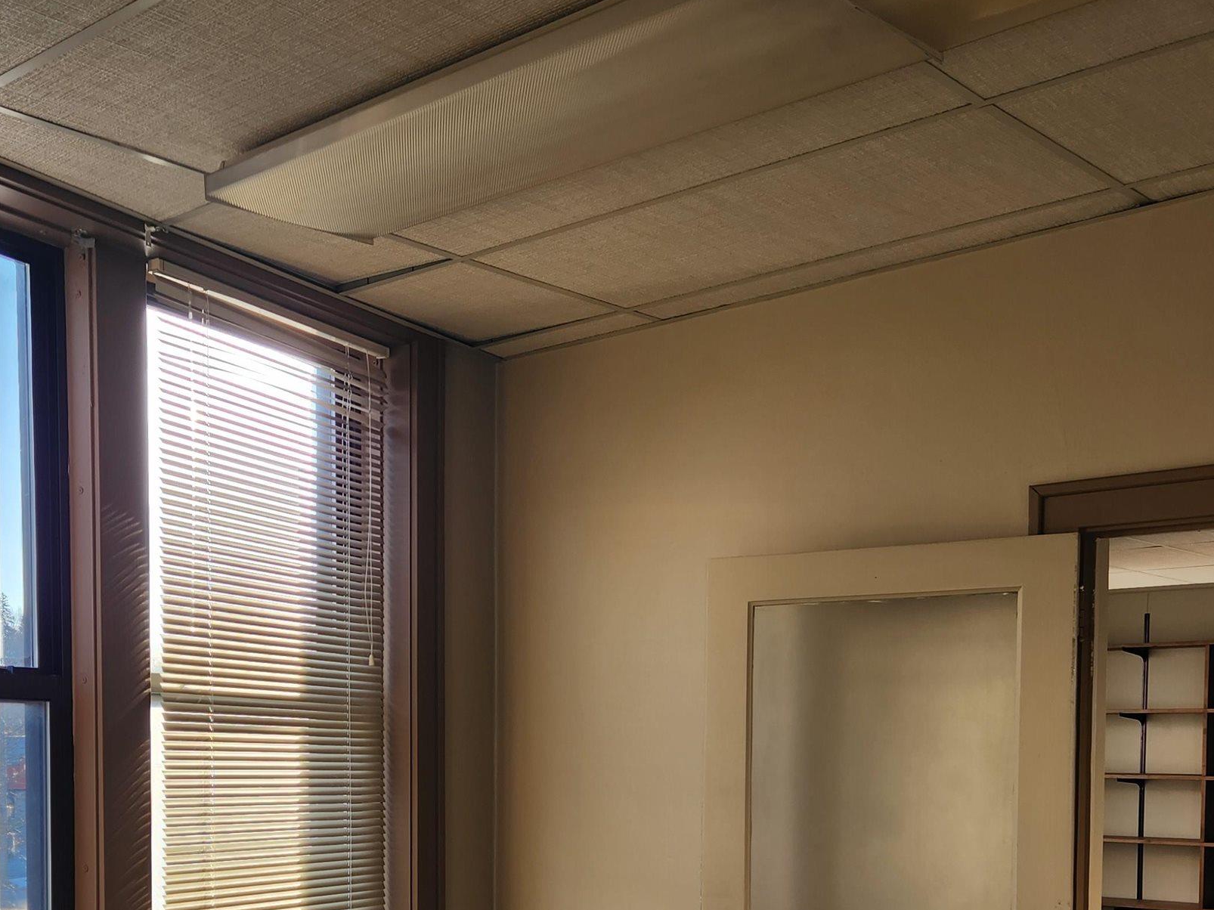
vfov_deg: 31.2
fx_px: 1543
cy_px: 831
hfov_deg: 42.4
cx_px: 409
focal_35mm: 44
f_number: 1.8
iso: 20
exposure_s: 1/180
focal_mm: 5.4
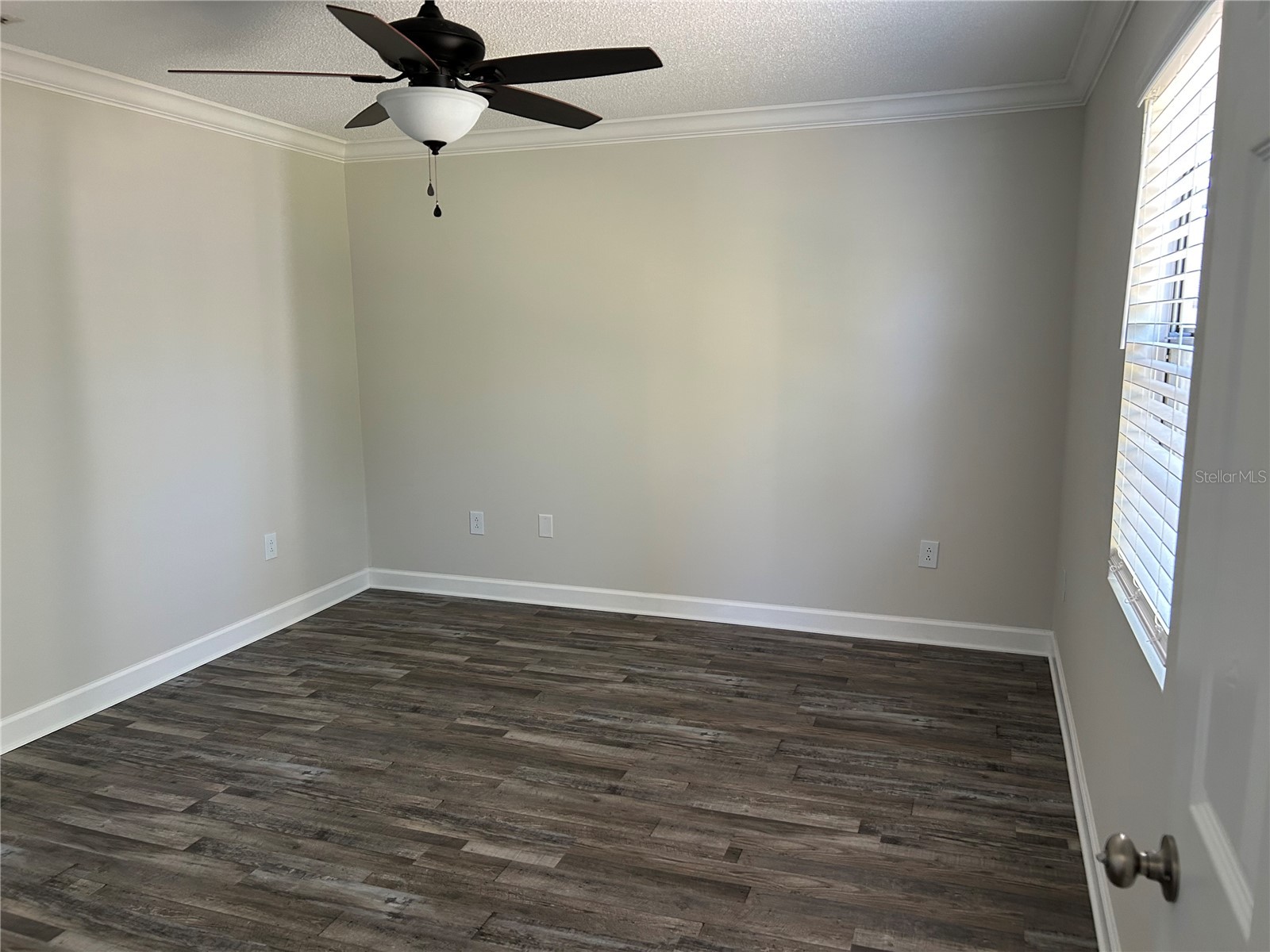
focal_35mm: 26
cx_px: 635
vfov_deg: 53.1
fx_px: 954
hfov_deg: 67.3
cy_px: 476
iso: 160
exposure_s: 1/60
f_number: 1.5
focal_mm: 5.7
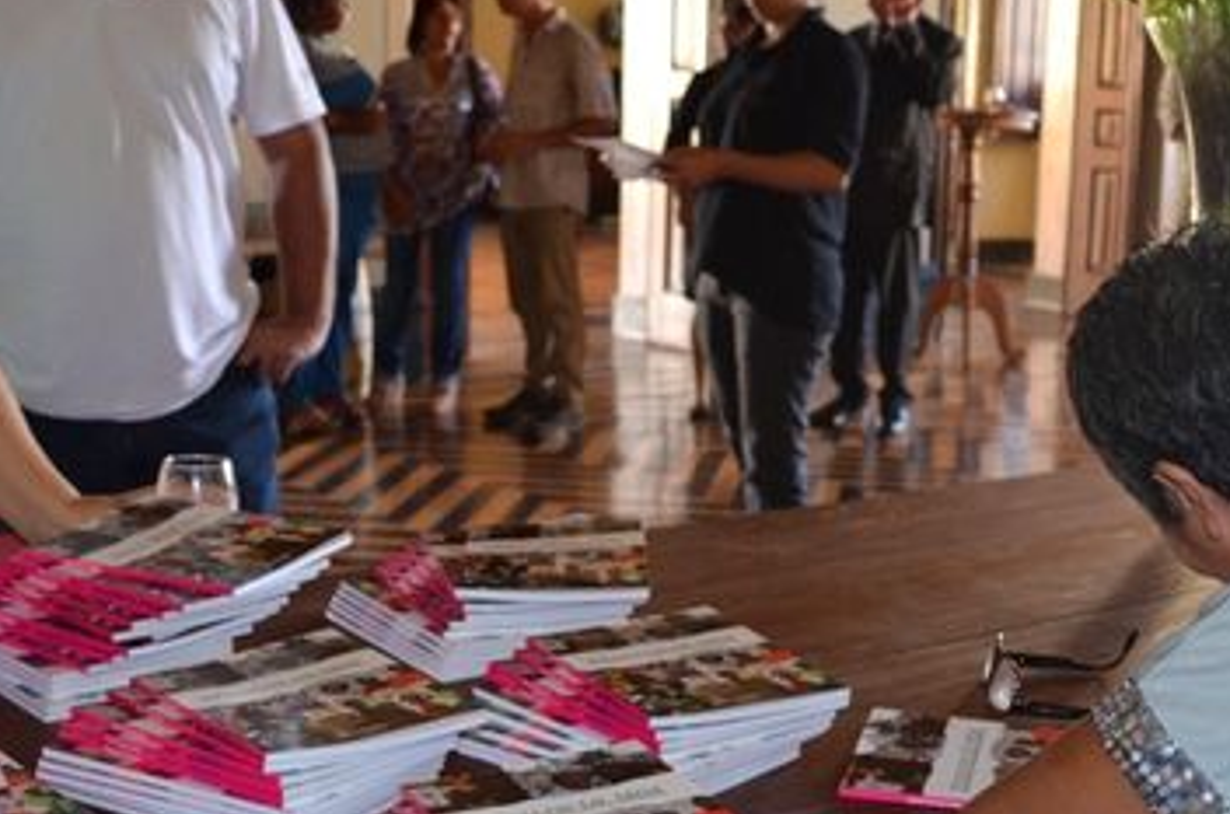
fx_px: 1909
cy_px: 433
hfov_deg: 35.6
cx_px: 743
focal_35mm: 56
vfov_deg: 24.1
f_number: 3.5
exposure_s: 1/60
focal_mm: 18
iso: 900
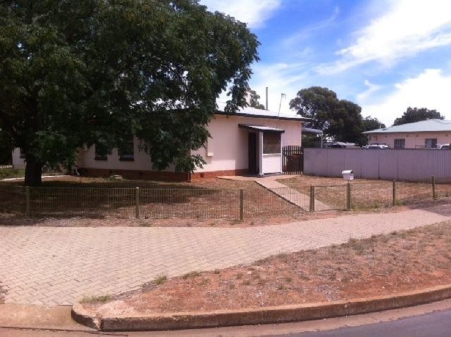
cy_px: 168
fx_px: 455
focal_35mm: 35
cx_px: 226
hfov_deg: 52.7
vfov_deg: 40.6
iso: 80
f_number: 2.8
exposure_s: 1/1040
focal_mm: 3.85
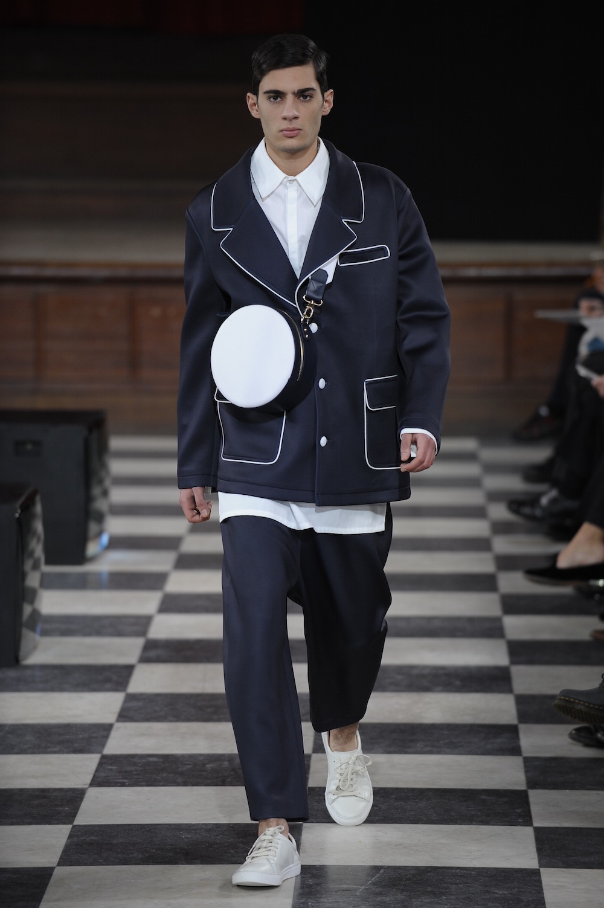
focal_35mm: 200
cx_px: 302
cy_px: 454
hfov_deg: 6.9
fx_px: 5040
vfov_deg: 10.3
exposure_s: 1/500
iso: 1000
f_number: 3.5
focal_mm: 200
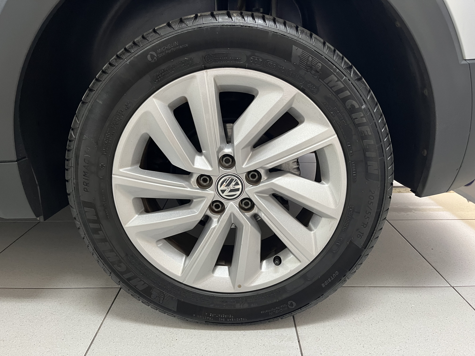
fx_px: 357
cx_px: 238
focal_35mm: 26
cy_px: 178
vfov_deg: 53.1
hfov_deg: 67.3
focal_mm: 5.1
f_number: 1.6
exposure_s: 1/60
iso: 250
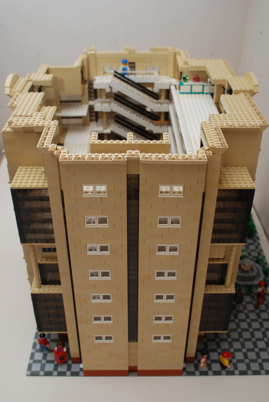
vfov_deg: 53.1
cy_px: 201
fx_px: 402
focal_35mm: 36
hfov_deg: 37.0
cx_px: 134
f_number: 5.6
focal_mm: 24
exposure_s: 1/60
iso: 200
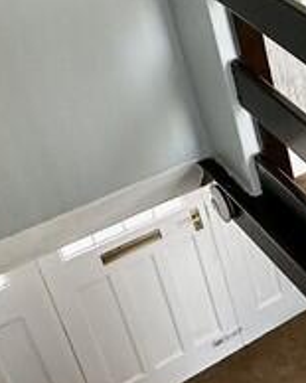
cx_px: 642
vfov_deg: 25.4
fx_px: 816
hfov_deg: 15.8
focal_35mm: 72
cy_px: 24
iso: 200
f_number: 2.2
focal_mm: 2.22
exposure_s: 1/99
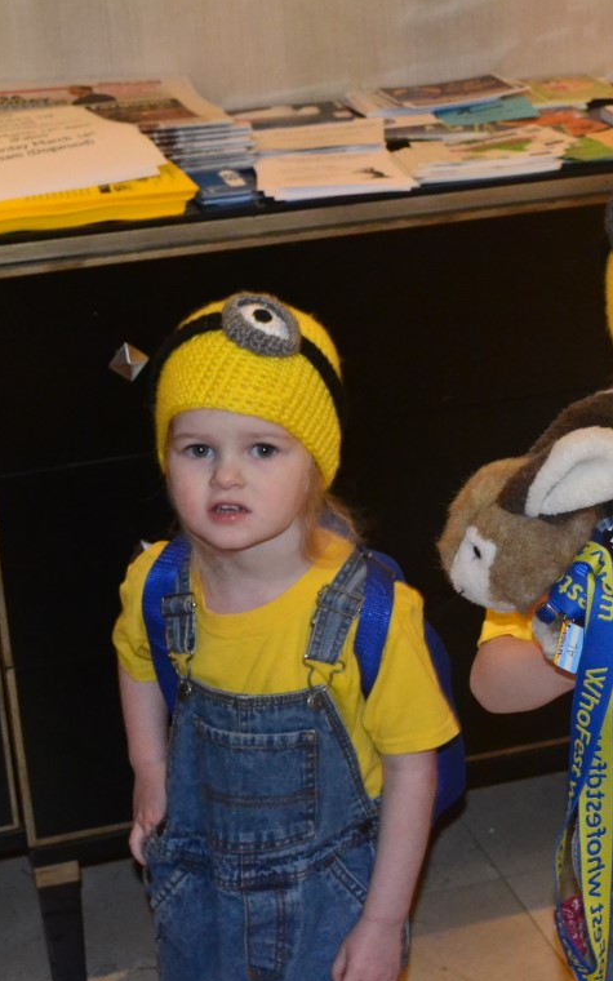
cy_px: 489
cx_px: 594
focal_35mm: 88
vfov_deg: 23.6
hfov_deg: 14.6
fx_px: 2352
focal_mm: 38
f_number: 7.1
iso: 3200
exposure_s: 1/60
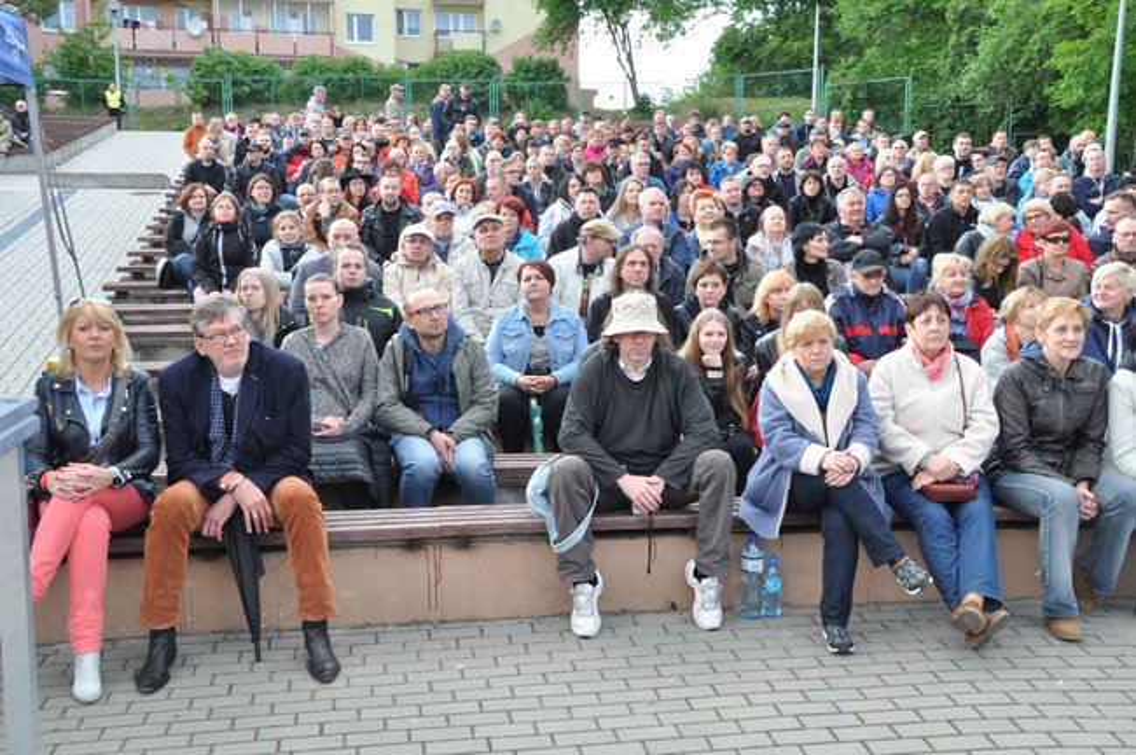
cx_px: 568
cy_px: 378
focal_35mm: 38
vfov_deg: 35.4
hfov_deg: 51.3
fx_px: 1182
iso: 640
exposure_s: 1/40
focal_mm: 25
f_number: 11
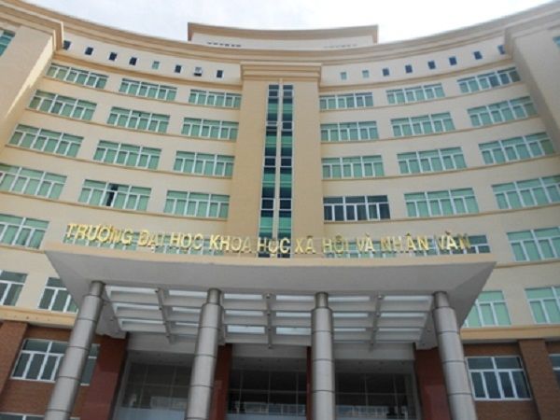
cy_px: 210
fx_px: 421
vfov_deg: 53.1
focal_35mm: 26
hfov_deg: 67.3
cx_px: 280
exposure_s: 1/800
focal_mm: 4.6
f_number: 3.2
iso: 80
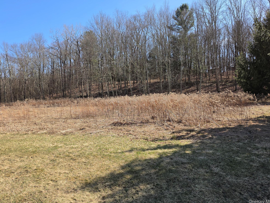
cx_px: 136
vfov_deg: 56.8
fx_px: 187
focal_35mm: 24
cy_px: 99
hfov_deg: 71.6
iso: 64
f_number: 1.4
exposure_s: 1/3001
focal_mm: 6.5
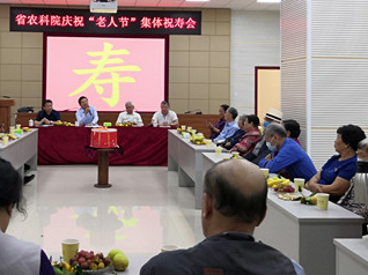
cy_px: 73
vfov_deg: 28.2
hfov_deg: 37.2
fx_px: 542
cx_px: 131
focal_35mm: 51
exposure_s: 1/50
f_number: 1.8
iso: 160
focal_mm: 3.95
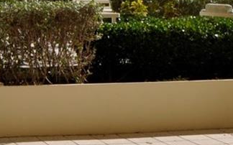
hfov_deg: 13.9
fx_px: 958
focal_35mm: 151
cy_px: -25
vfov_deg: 8.6
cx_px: 98
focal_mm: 20
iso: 200
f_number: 11
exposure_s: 1/500
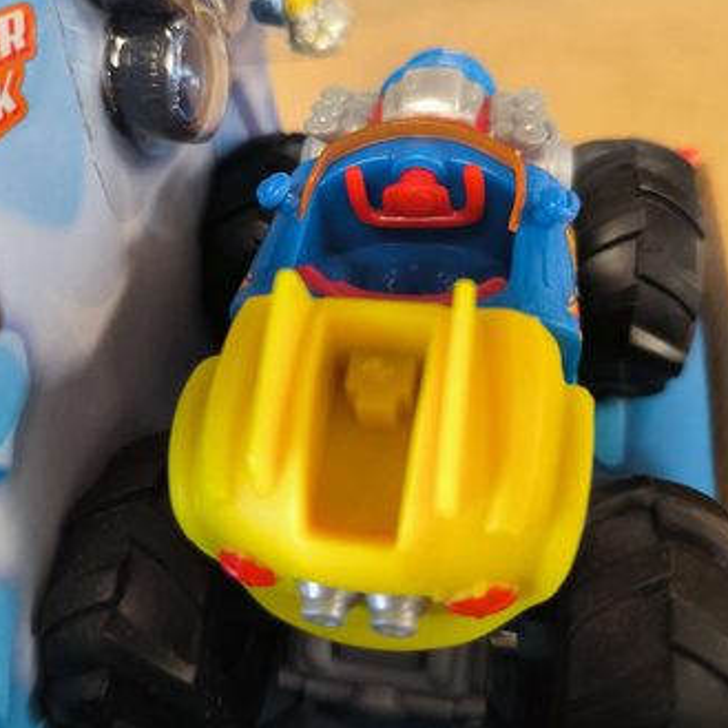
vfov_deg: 55.4
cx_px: 367
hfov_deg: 55.6
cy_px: 310
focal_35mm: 29
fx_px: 690
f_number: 1.7
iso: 622
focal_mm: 5.24
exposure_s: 1/50
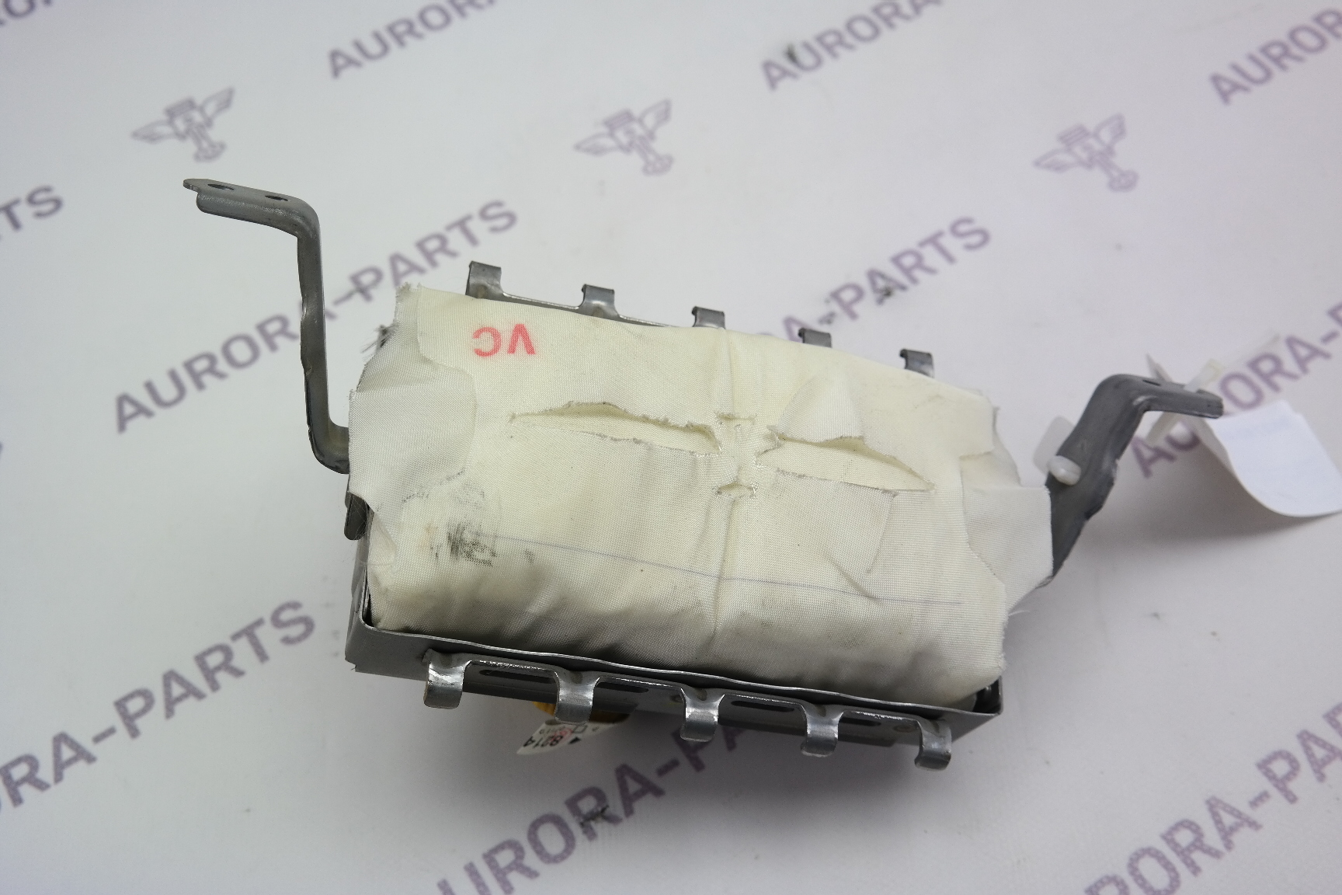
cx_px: 671
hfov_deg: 50.7
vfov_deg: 35.1
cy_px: 448
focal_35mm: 38
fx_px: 1416
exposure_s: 1/100
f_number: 4
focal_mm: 25
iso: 100
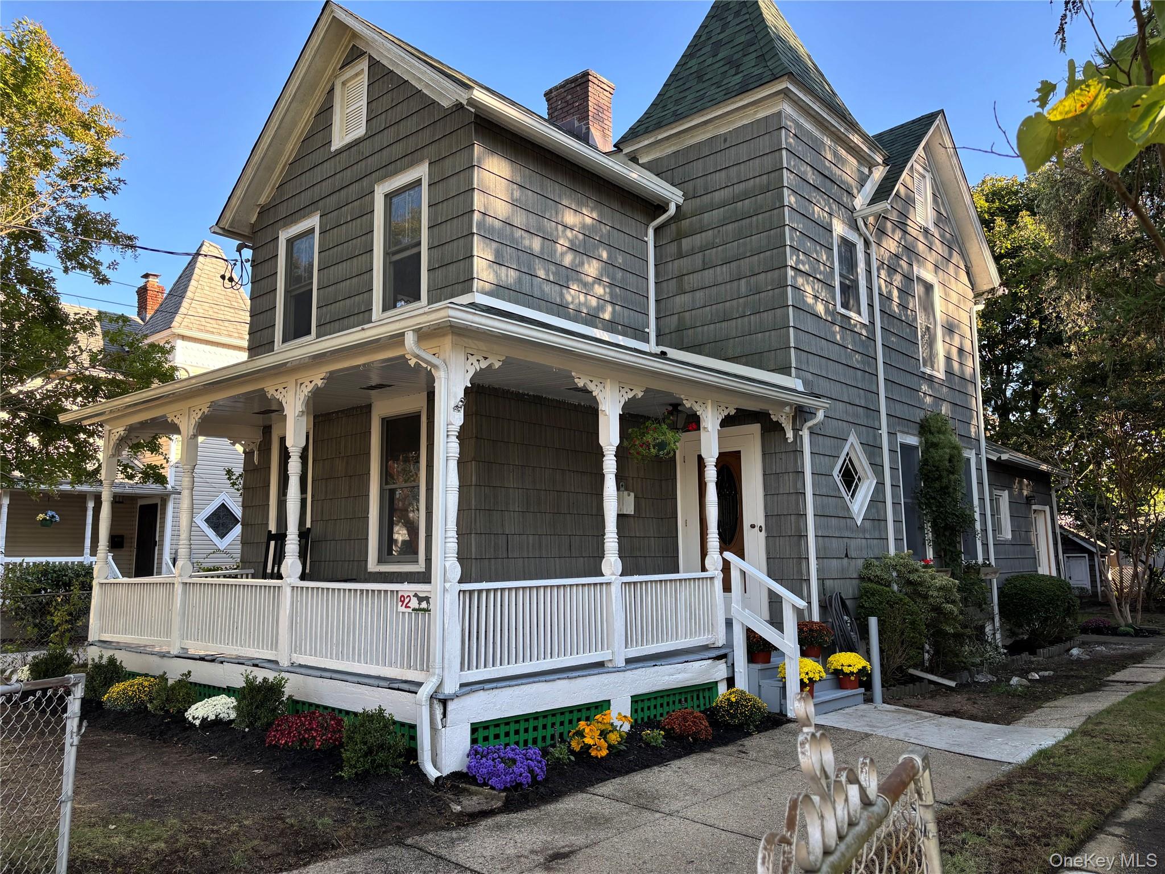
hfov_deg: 67.3
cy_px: 437
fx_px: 875
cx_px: 582
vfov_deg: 53.1
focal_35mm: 26
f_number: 1.6
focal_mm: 5.96
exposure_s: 1/320
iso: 50
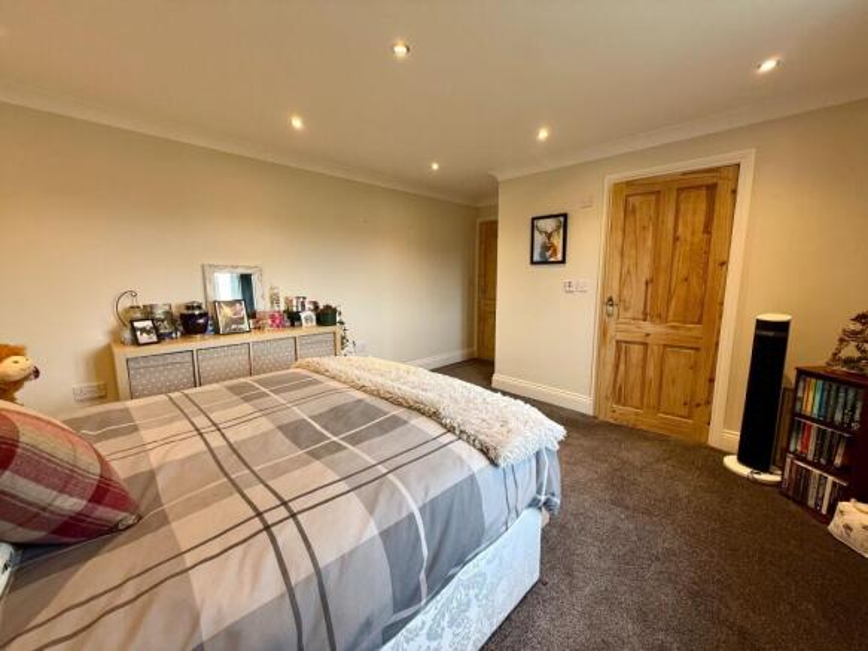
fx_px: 351
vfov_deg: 85.7
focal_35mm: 14
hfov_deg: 102.1
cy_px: 326
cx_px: 434
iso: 200
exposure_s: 1/99
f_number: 2.2
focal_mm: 2.22
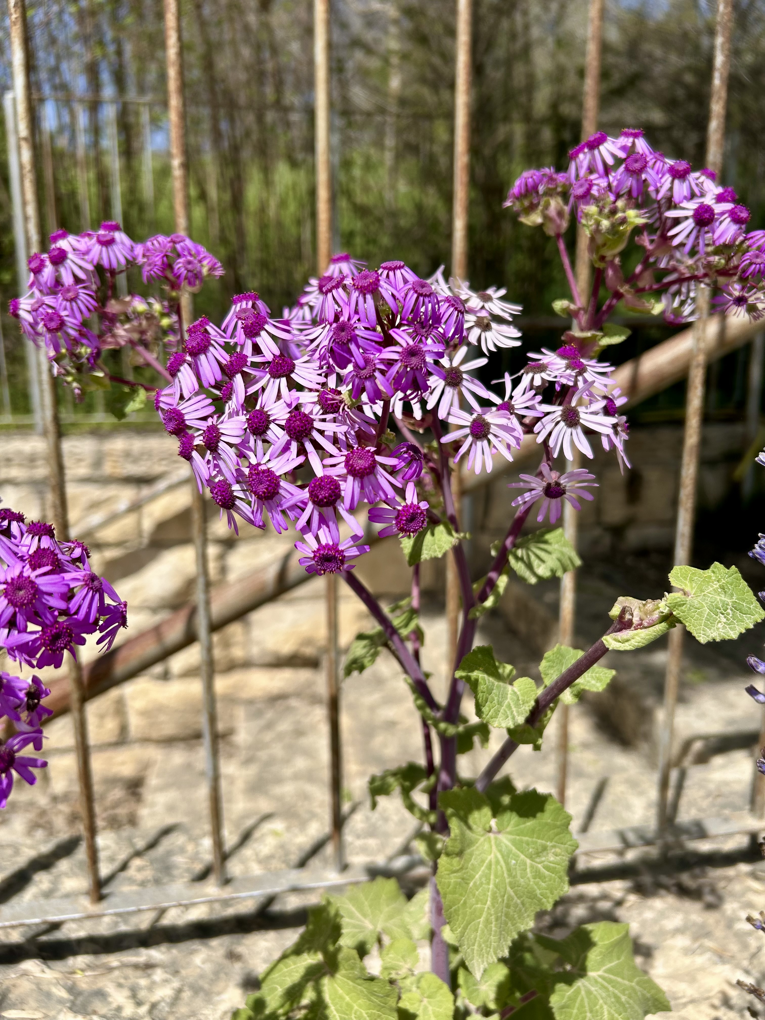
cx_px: 382
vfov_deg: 67.3
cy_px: 510
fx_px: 766
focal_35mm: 26
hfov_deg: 53.1
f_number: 1.5
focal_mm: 5.7
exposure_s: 1/5076
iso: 50
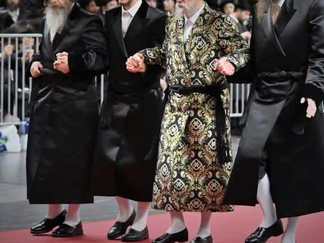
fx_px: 1731
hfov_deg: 10.7
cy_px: 96
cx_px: 165
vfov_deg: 8.0
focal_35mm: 185
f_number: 2.8
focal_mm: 70
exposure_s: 1/200
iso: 1000
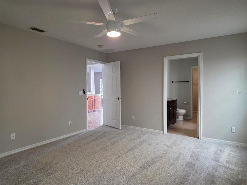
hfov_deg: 73.9
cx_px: 124
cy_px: 92
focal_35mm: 23
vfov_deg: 58.9
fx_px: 164
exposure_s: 1/120
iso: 320
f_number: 1.7
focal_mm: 6.3
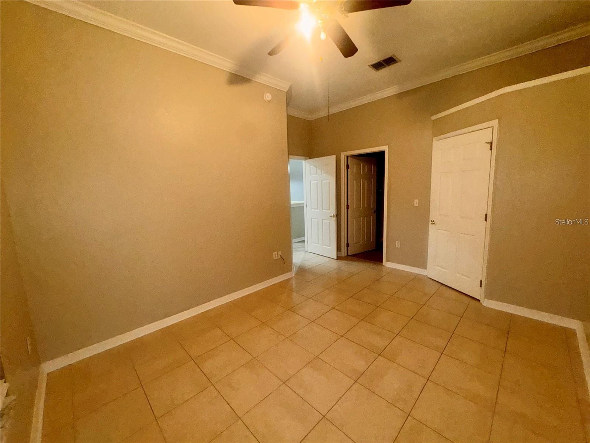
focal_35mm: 14
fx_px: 239
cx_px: 295
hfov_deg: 102.1
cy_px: 222
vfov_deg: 85.7
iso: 250
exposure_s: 1/60
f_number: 2.2
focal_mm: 2.22
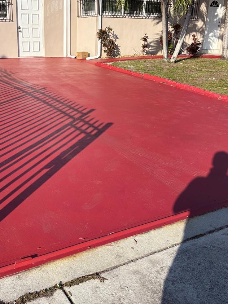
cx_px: 74
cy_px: 141
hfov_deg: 38.2
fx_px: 325
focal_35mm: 37
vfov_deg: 50.1
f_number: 1.6
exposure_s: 1/3125
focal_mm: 5.96
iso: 50
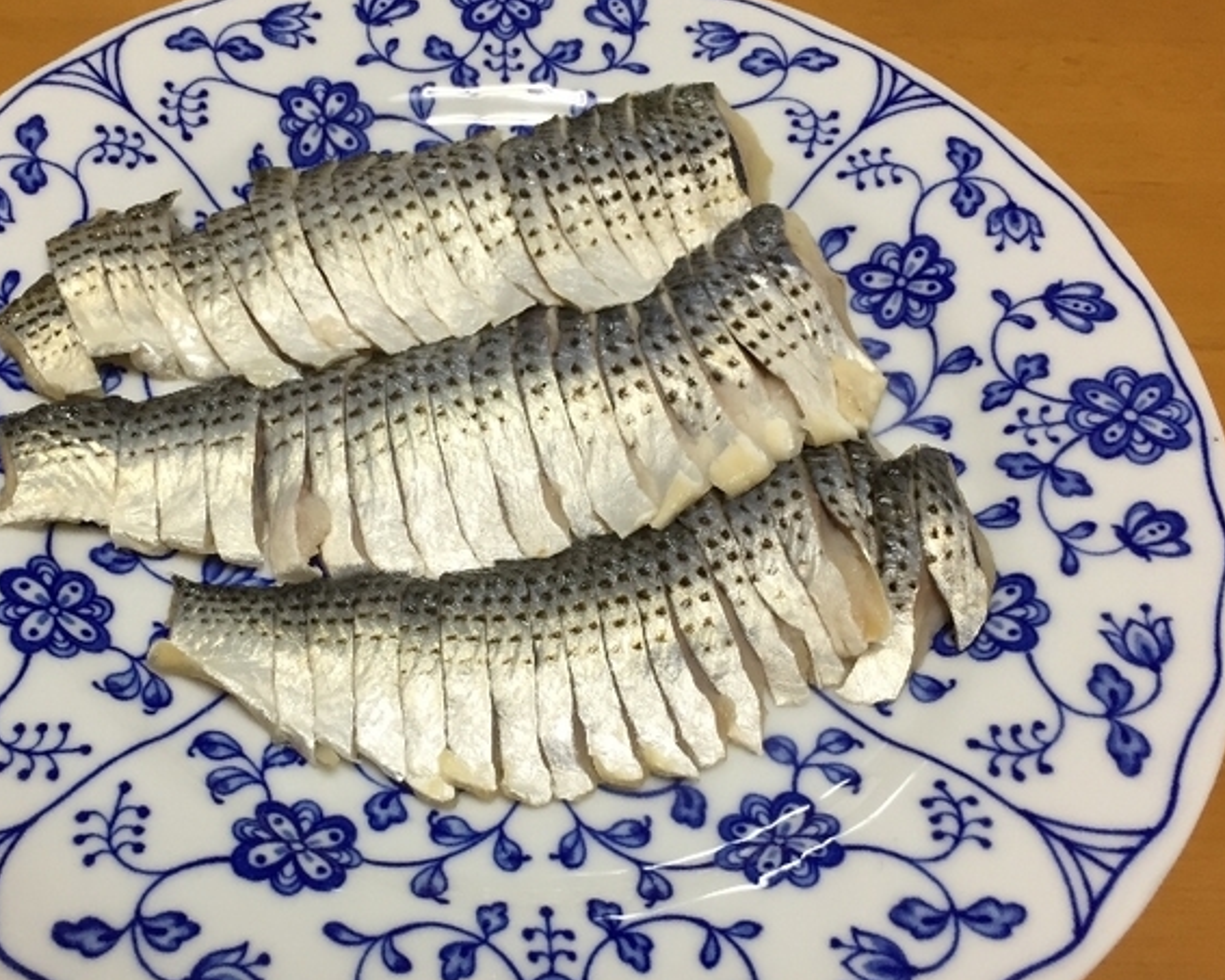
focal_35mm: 40
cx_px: 478
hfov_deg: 45.5
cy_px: 524
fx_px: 1450
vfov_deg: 37.3
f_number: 2.2
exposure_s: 1/33
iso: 40
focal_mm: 4.15
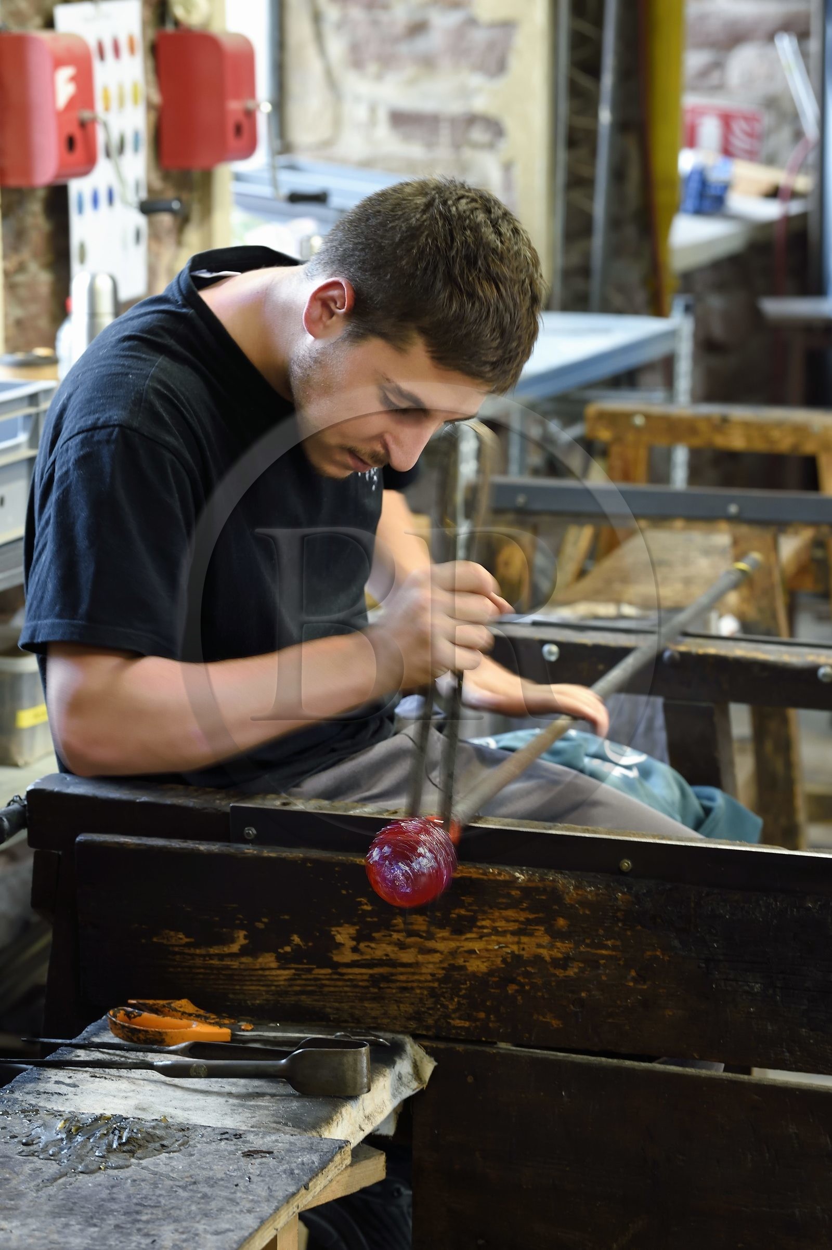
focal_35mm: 102
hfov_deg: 13.4
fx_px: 3540
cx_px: 416
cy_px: 625
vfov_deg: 20.0
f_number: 6.3
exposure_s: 1/20
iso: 1600
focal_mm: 102
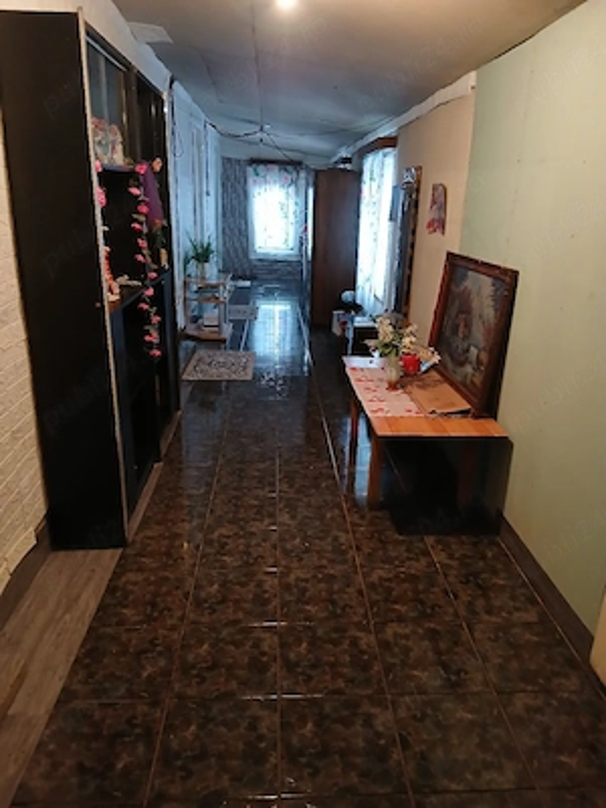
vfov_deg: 67.3
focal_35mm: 26
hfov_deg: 53.1
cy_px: 404
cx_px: 303
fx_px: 607
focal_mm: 3.98
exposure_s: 1/20
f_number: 1.8
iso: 400
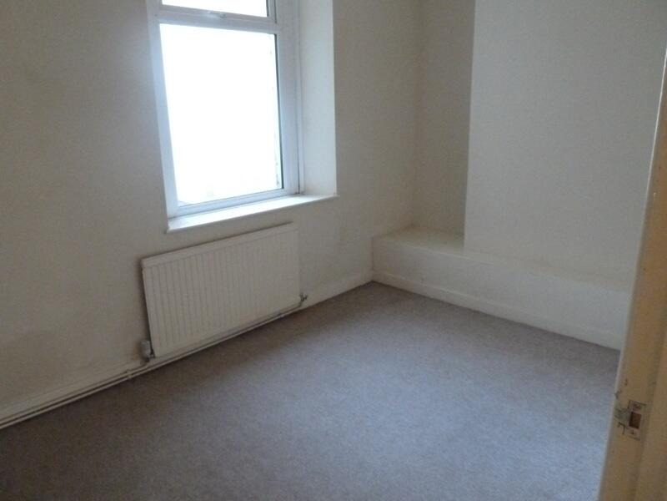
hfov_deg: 69.4
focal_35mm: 25
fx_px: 482
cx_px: 334
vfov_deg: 54.9
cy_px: 250
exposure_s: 1/30
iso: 800
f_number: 3.3
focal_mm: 4.1
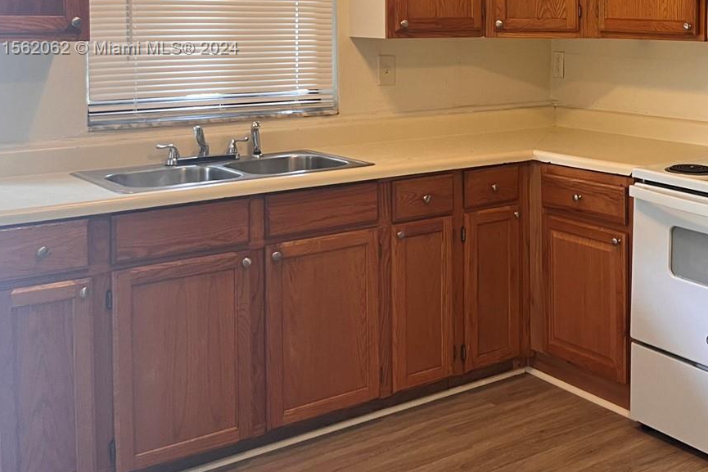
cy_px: 49
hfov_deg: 37.2
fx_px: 983
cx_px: 631
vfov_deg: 26.1
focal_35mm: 50
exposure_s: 1/60
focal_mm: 5.1
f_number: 1.6
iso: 100
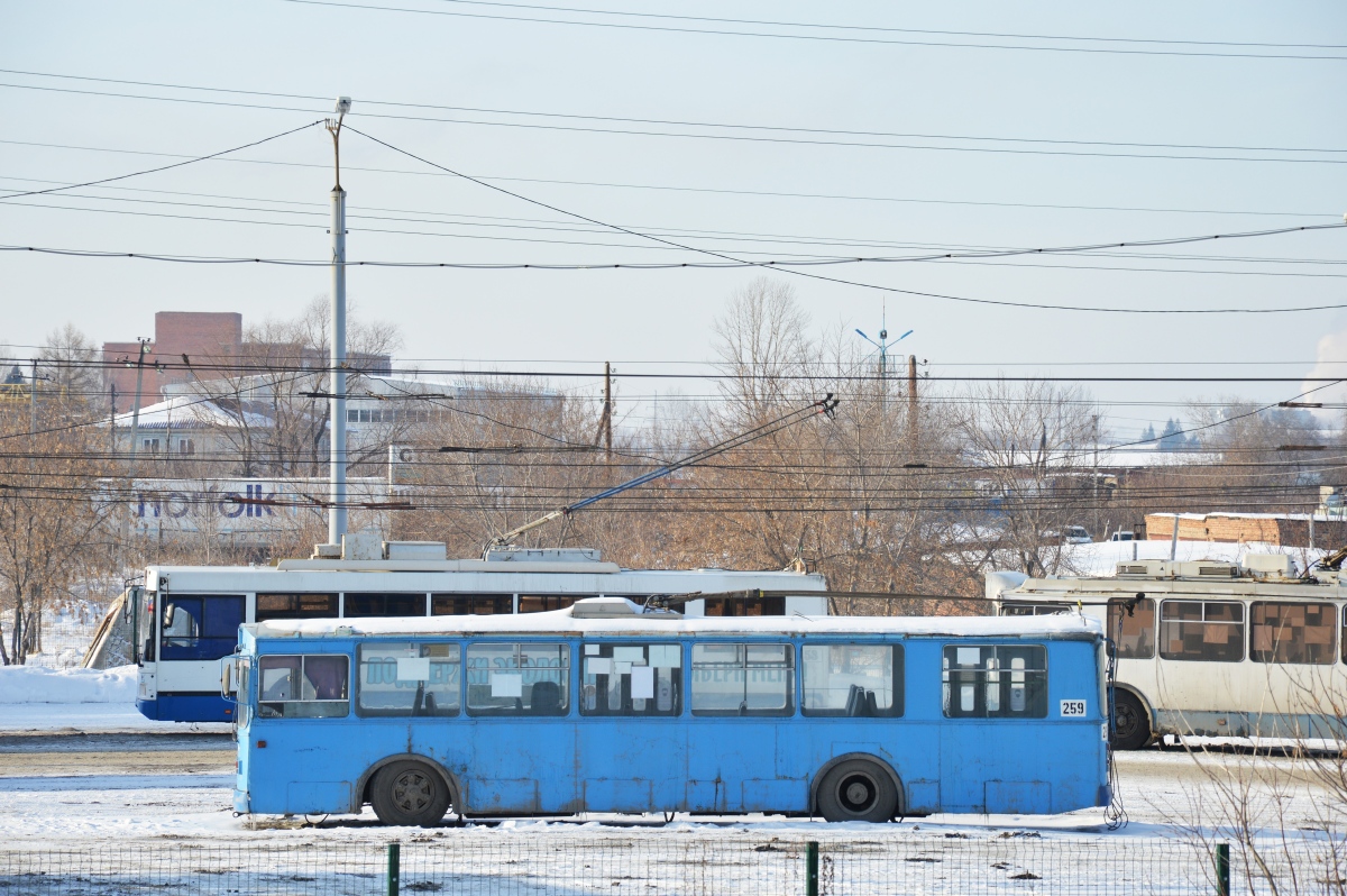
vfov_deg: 8.7
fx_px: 5888
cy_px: 448
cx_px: 674
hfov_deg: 13.1
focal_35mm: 158
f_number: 7.1
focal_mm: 105
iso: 100
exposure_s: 1/250
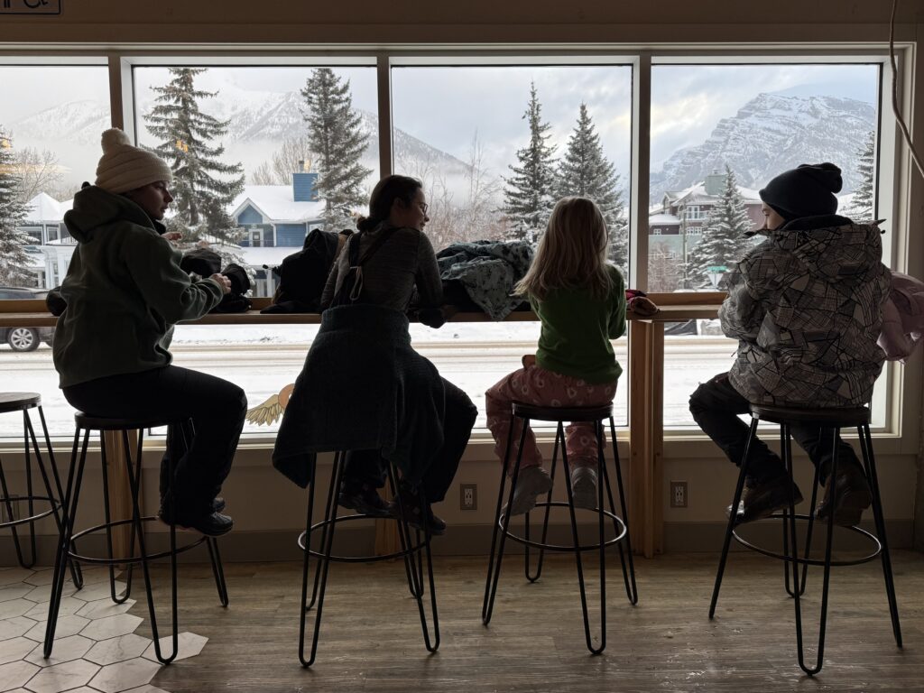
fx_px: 641
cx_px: 462
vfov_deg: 56.8
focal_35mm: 24
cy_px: 346
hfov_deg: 71.6
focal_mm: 6.76
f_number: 1.78
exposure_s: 1/330
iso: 80
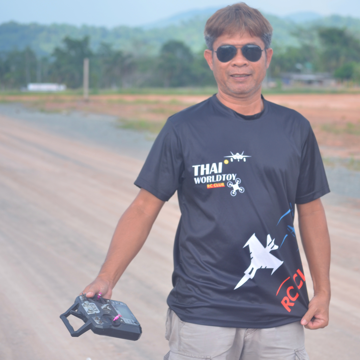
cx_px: 244
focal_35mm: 126
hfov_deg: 13.9
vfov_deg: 13.9
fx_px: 1478
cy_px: 180
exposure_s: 1/400
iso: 250
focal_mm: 65
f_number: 5.6
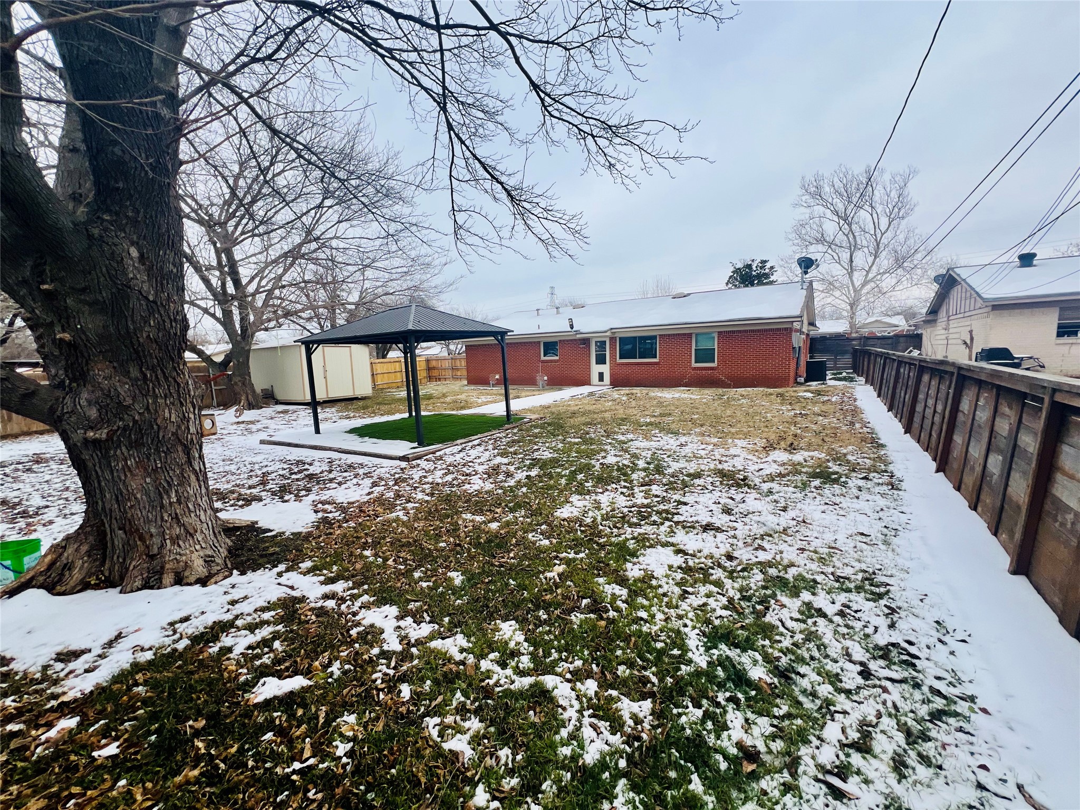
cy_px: 405
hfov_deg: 106.2
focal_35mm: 13
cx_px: 540
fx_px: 406
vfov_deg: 89.9
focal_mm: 1.57
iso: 32
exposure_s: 1/1553
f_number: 1.8
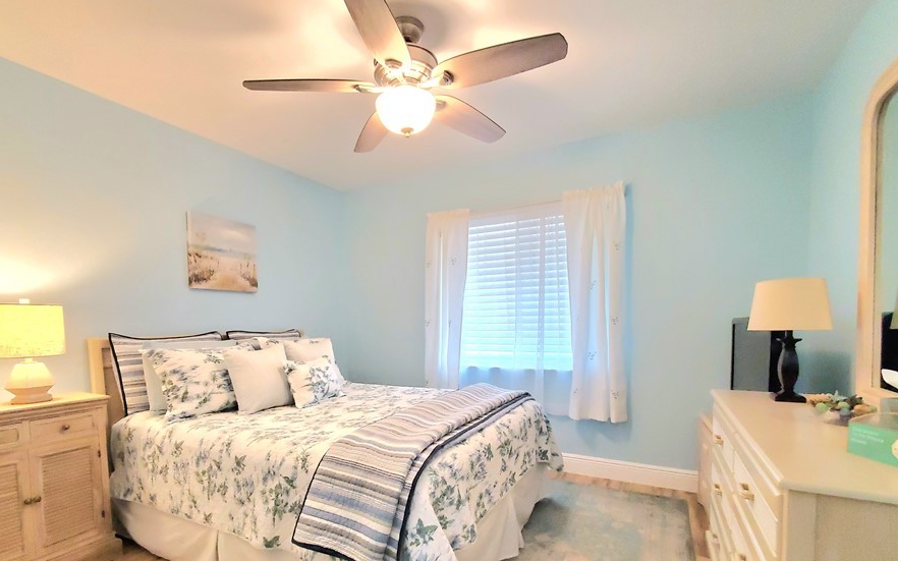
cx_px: 439
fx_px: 392
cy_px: 341
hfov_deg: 97.8
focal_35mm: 16
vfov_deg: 70.4
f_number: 2.2
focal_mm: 1.8
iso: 500
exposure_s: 1/60.2
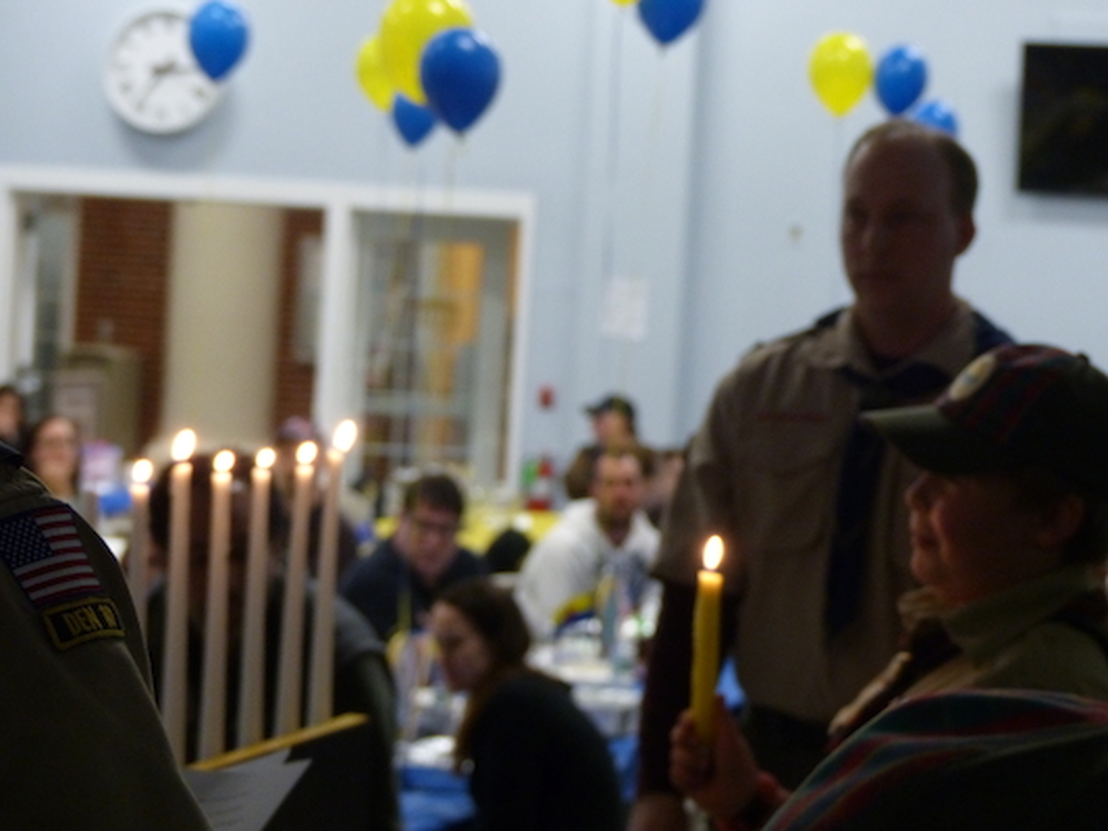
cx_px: 554
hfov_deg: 17.3
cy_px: 416
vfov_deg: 13.0
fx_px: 3650
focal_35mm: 114
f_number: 2.8
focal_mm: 20.5
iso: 400
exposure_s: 1/15
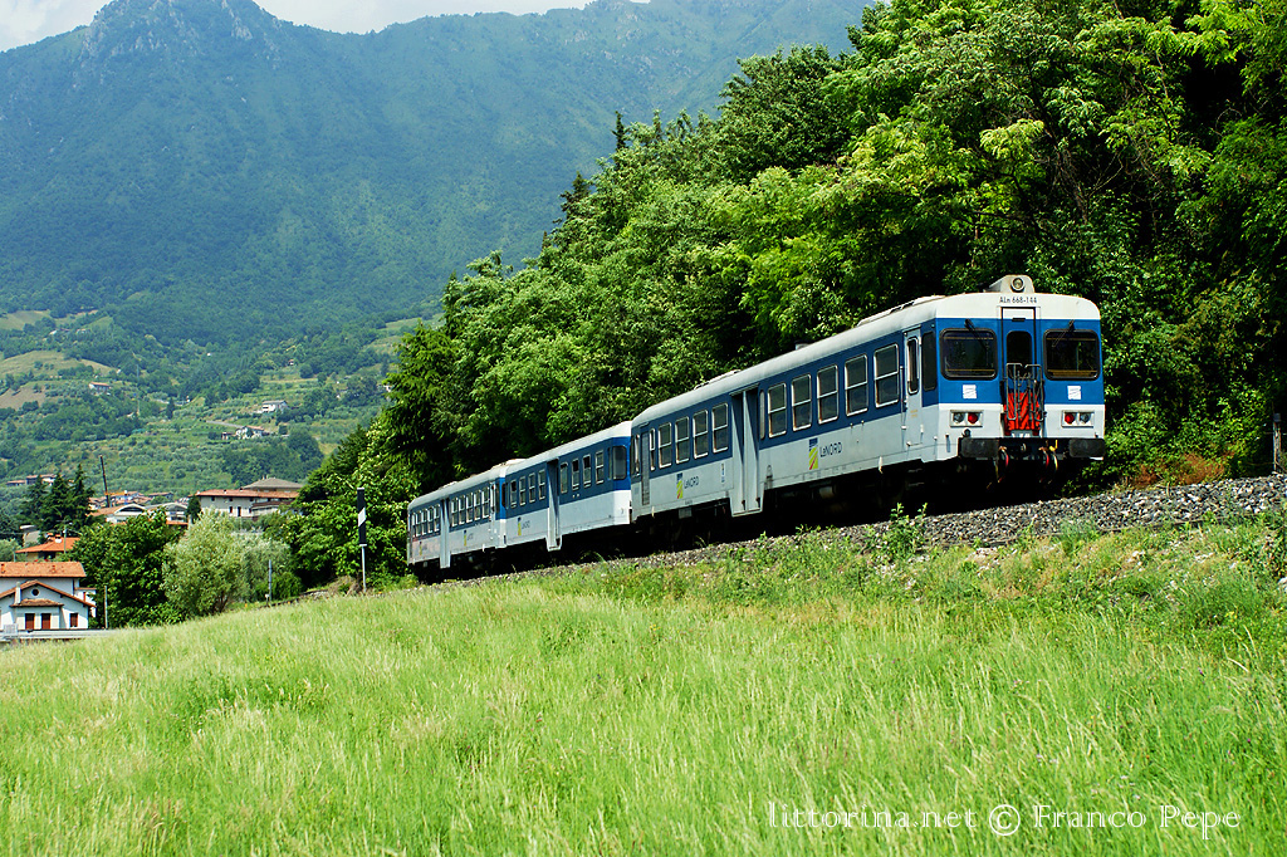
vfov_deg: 20.1
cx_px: 644
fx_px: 2412
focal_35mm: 68
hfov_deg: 29.9
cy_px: 428
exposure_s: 1/640
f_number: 6.3
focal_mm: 45
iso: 200
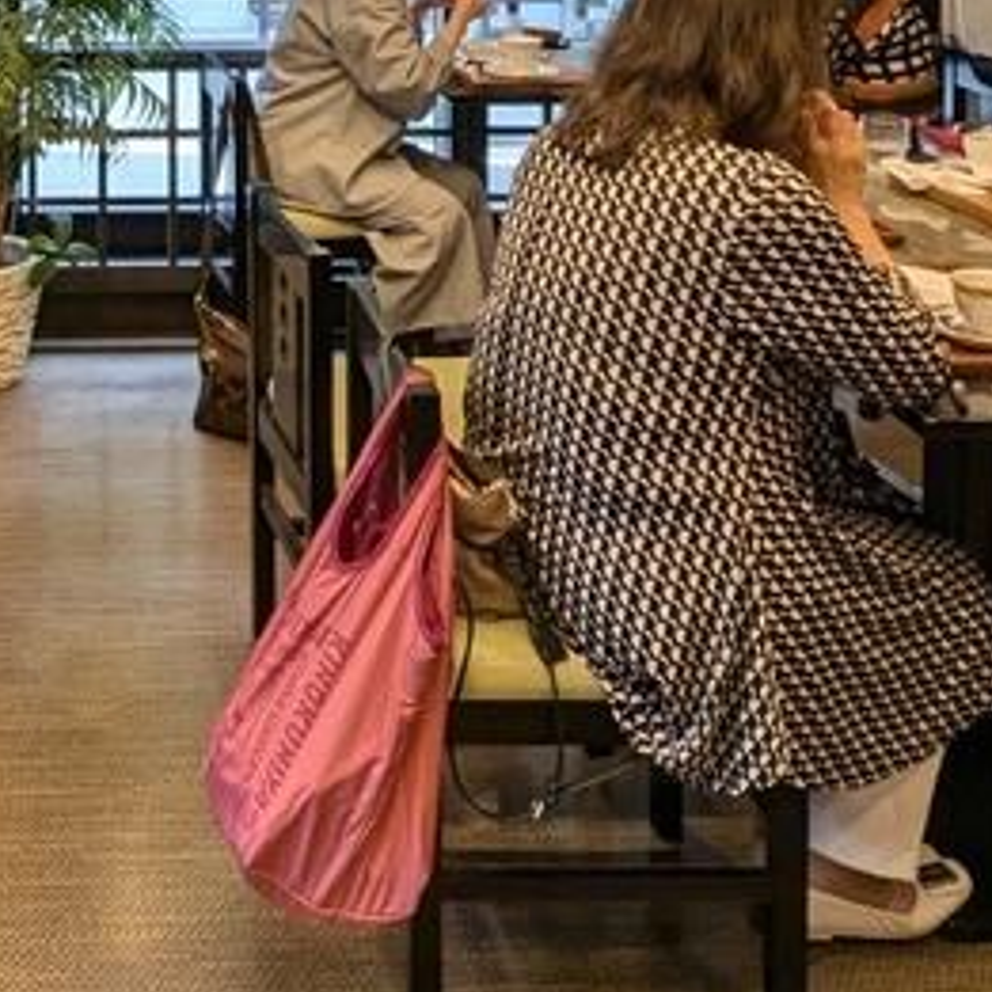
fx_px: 1718
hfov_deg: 30.2
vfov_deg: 28.2
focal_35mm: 53
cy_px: -192
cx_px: 19
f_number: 2.2
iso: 188
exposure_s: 1/60
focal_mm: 2.4
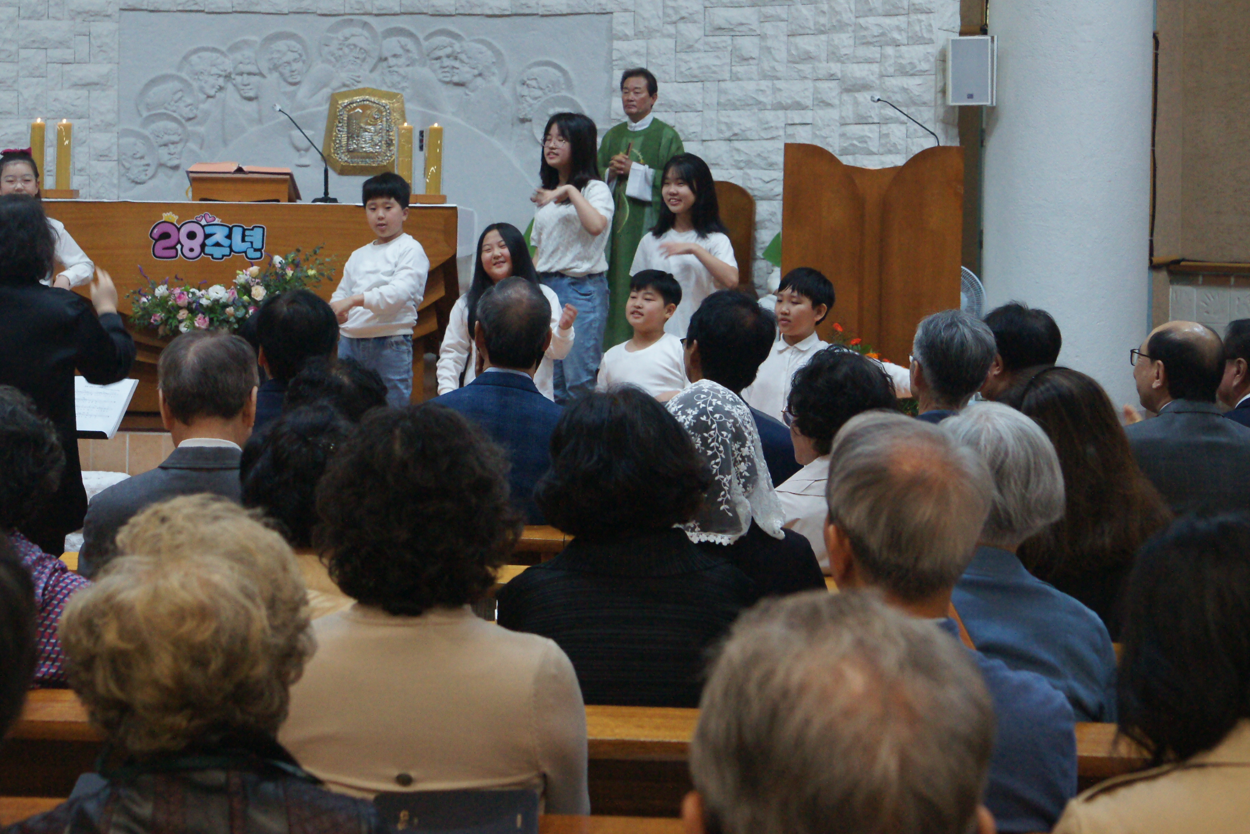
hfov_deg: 27.1
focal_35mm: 74
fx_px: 2569
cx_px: 392
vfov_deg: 18.3
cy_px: 231
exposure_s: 1/80
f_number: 6.3
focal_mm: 50
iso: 1600
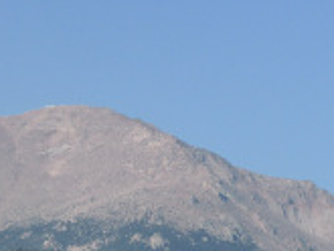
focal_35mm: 457
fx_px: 4413
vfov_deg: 3.3
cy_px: 230
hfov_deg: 4.3
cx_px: -36
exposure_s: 1/640
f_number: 5.4
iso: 100
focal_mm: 24.4
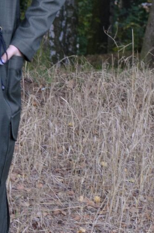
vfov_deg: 8.7
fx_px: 1522
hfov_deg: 5.7
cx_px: -63
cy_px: 55
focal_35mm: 236
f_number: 4.5
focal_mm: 50
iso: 500
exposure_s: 1/100
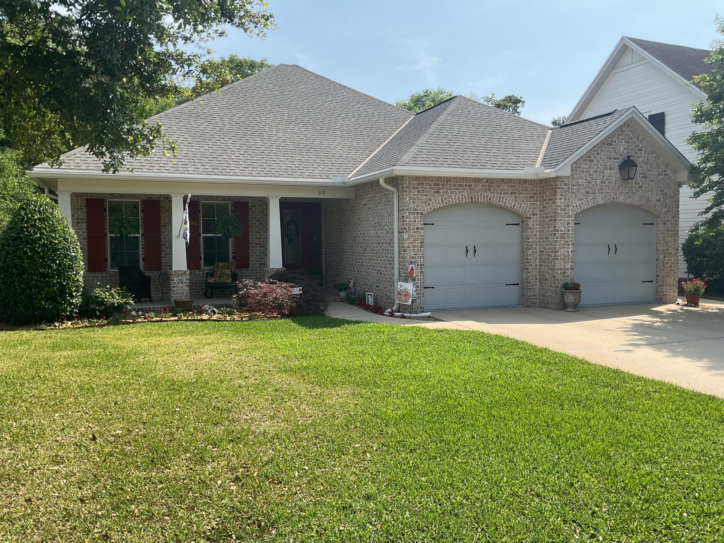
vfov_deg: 48.2
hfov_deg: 61.7
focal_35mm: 29
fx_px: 607
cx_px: 362
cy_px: 272
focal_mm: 3
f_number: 1.8
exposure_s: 1/1221
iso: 16
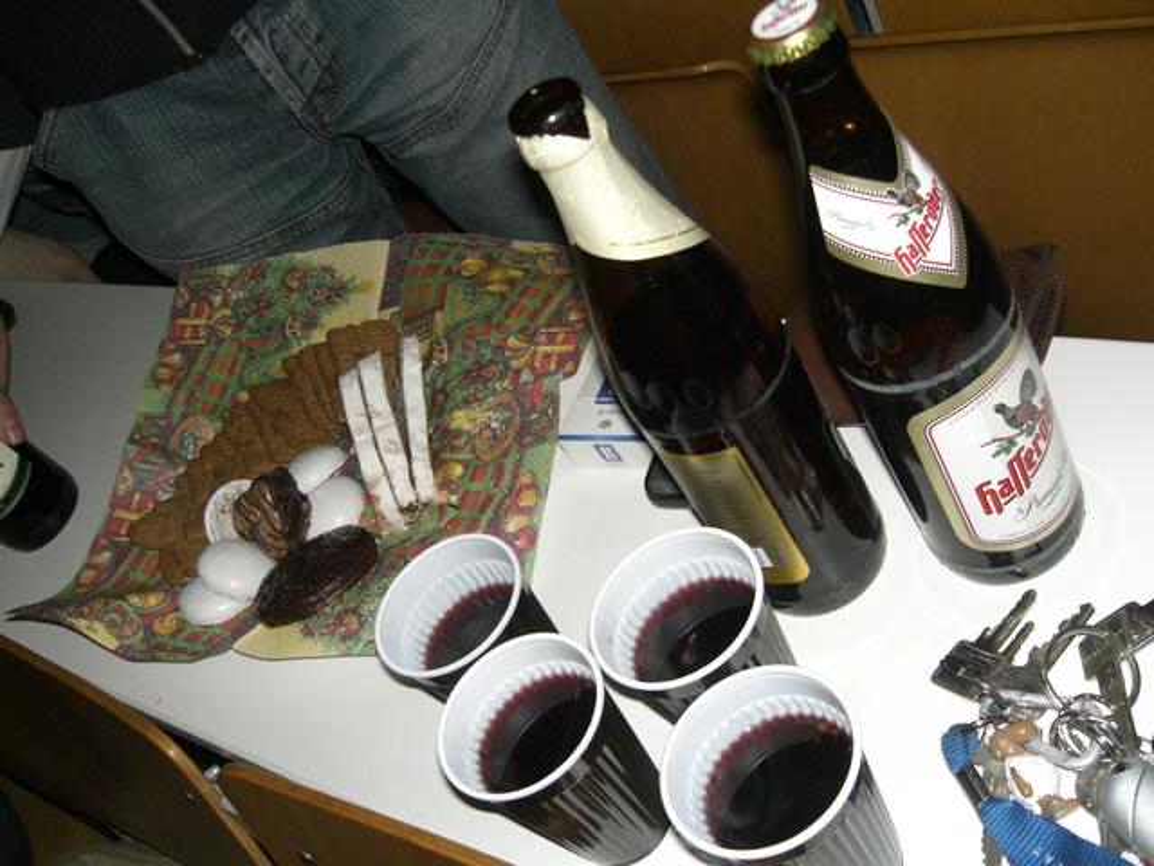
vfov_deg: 37.7
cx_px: 577
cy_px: 433
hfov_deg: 49.0
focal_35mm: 38
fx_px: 1267
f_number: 3.1
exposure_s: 1/60
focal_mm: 6.3
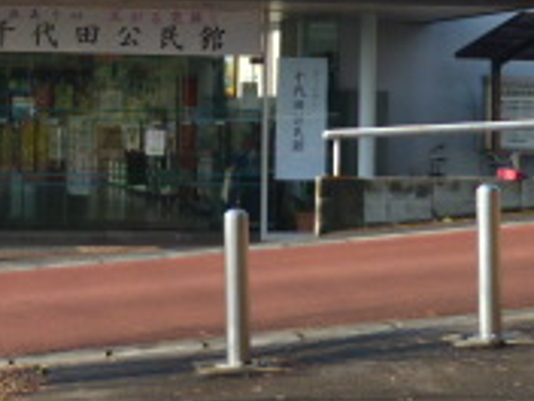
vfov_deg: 12.1
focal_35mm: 120
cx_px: 225
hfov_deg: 16.4
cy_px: -70
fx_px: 1851
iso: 80
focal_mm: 5.5
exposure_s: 1/500
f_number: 2.8
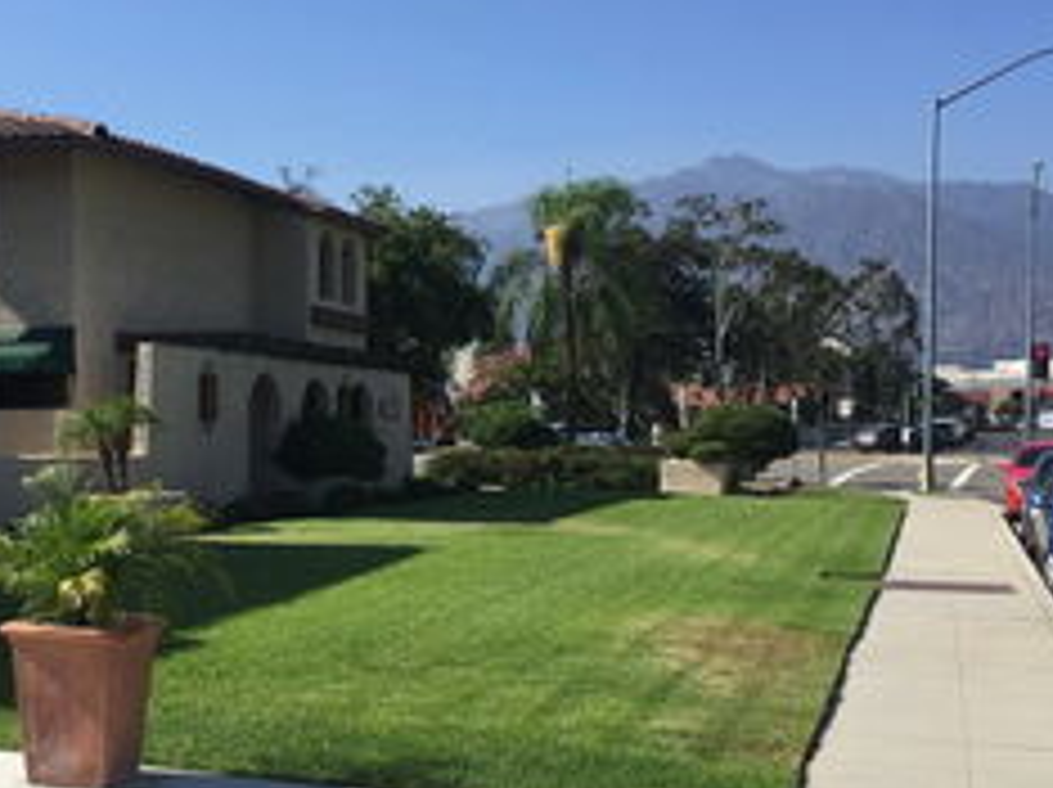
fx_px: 1611
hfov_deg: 35.9
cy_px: 482
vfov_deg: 27.4
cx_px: 367
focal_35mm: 53
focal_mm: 4.15
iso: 32
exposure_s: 1/1980
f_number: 2.2
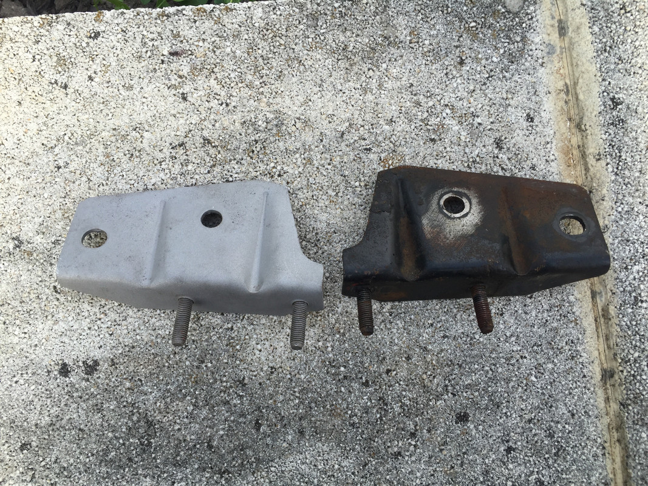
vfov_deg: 48.2
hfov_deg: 61.7
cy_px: 243
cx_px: 324
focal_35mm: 29
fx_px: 543
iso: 32
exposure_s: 1/216
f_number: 2.2
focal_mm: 4.15
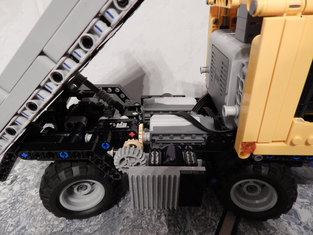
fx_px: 208
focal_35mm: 23
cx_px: 156
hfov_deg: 73.9
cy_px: 118
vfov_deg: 58.9
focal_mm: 4
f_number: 3
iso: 800
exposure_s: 1/6
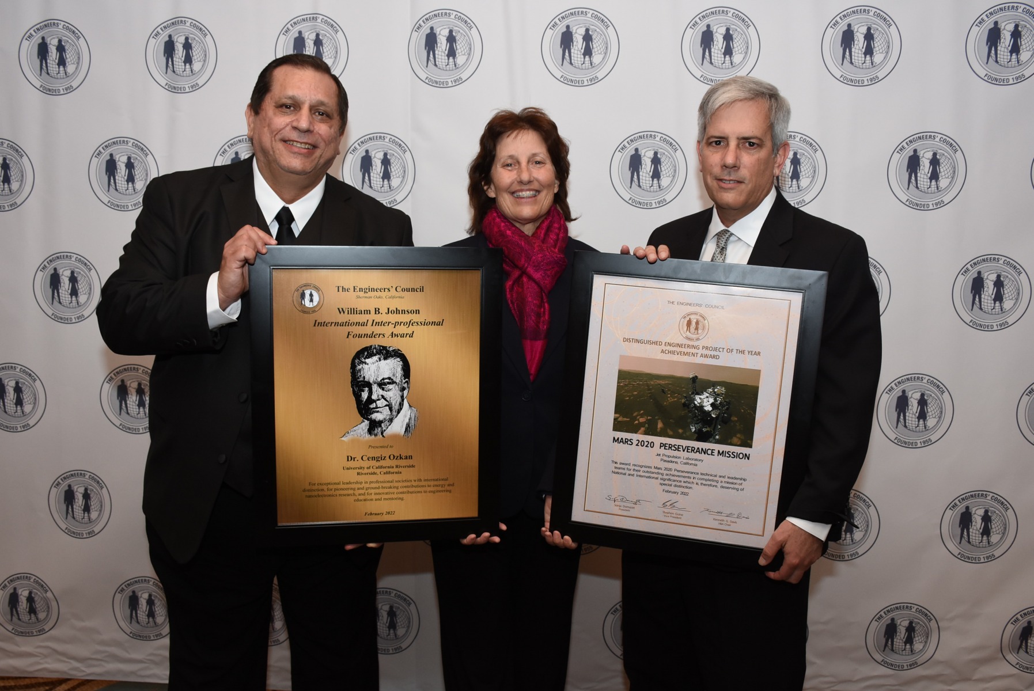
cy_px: 346
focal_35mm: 33
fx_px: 949
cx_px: 517
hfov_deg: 57.2
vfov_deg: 40.0
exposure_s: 1/60
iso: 640
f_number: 6.3
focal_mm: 22
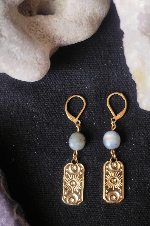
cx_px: 102
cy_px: 135
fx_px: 300
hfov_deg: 27.9
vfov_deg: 40.9
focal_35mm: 48
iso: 200
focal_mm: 6.19
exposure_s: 1/50
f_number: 1.65
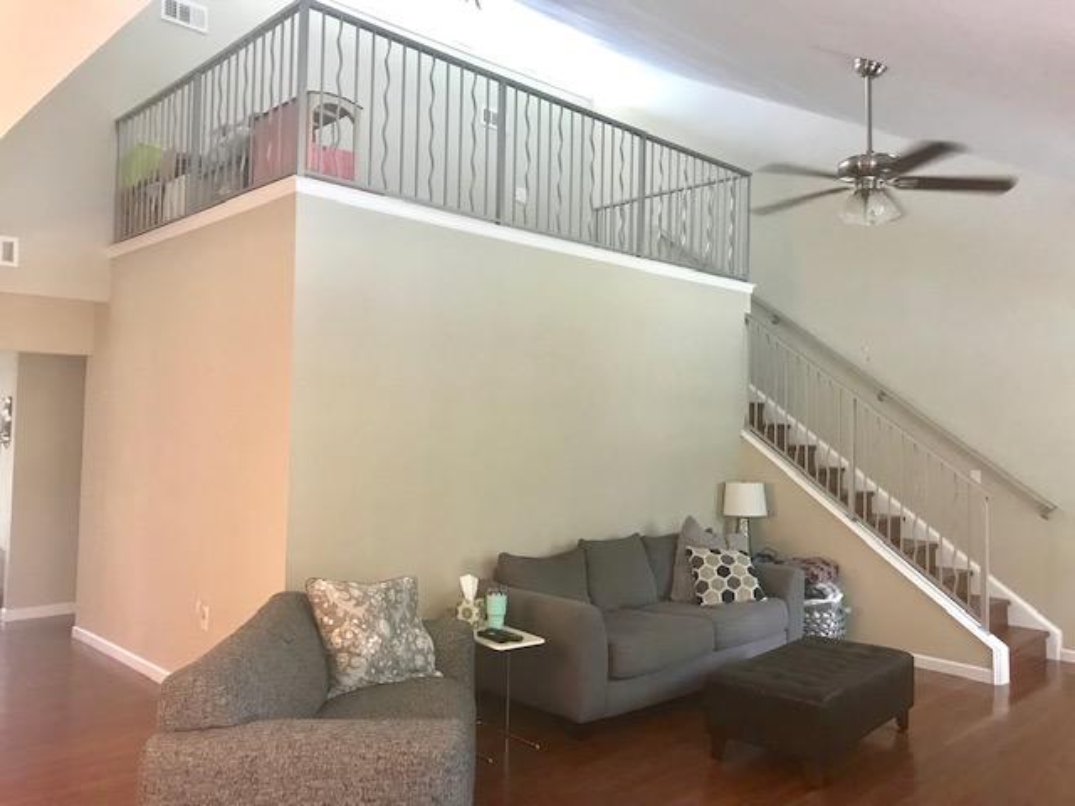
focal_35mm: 28
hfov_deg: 63.4
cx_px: 538
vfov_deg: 49.7
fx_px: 870
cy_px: 403
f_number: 1.8
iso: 50
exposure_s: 1/15
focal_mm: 3.99
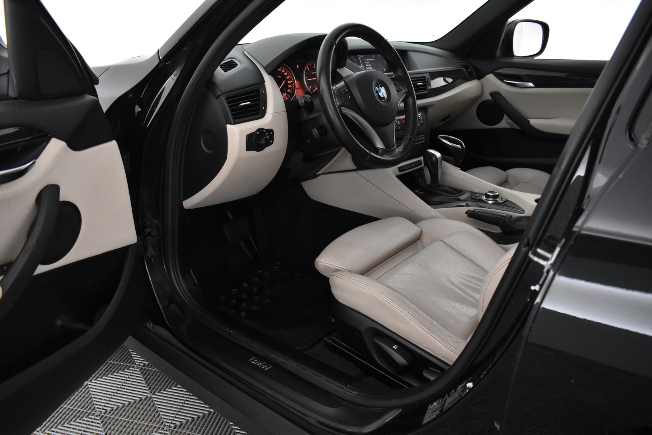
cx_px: 326
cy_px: 218
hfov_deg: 67.4
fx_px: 489
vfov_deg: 47.9
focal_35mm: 27
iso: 3200
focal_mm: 18
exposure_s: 1/80
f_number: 4.5
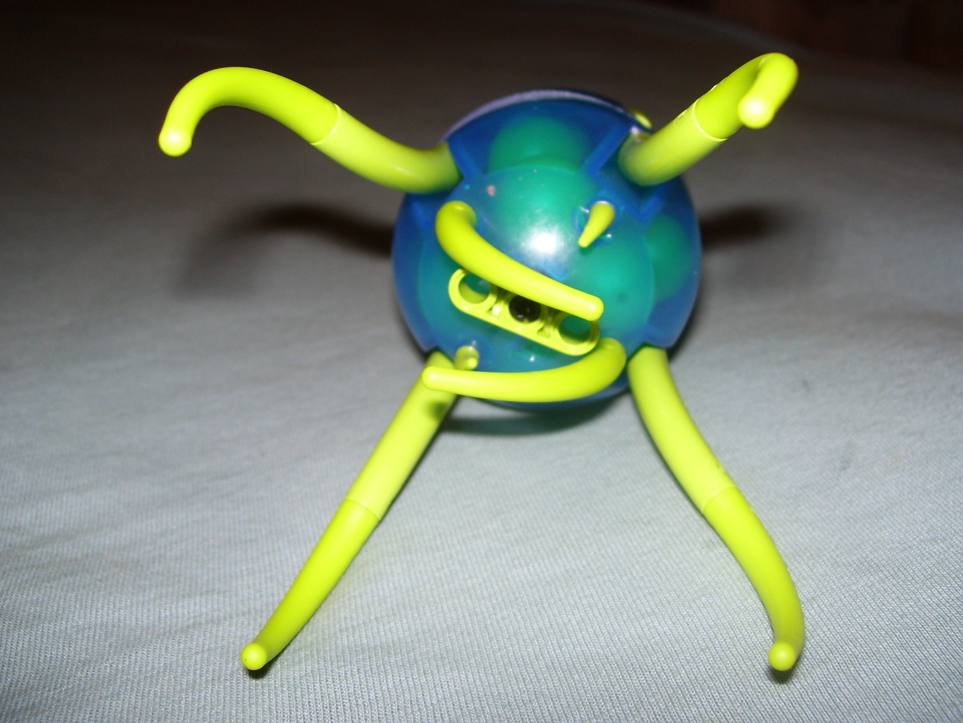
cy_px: 362
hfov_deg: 51.4
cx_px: 482
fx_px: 1002
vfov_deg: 39.7
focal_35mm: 36
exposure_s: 1/60
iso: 80
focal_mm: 6
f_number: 2.7
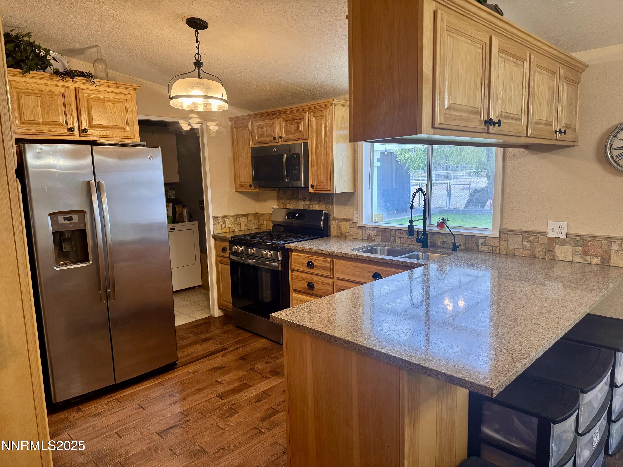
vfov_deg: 56.8
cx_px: 312
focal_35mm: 24
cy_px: 234
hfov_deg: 71.6
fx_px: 432
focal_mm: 6.76
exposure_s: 1/120
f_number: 1.78
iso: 160
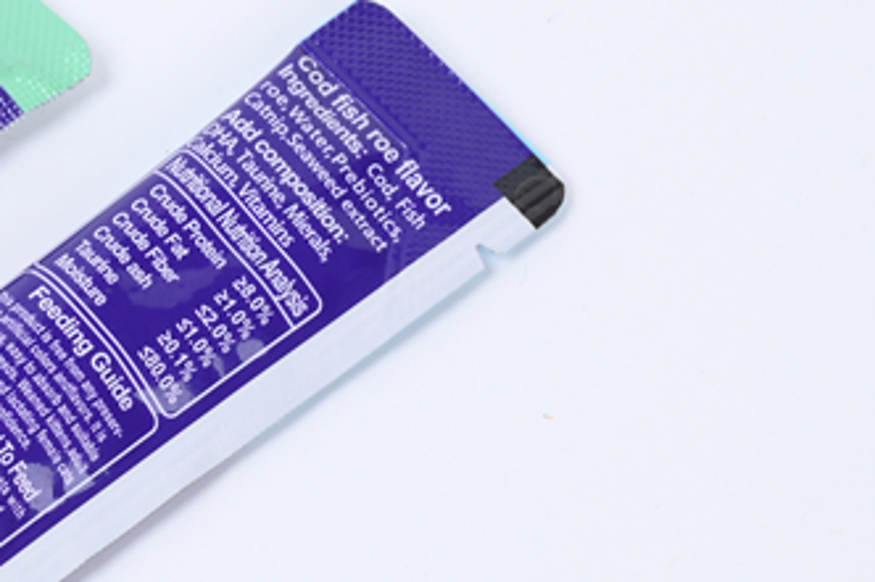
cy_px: 457
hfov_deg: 6.5
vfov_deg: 4.3
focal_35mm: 316
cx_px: -361
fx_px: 7676
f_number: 11
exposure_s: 1/125
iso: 125
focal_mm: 105
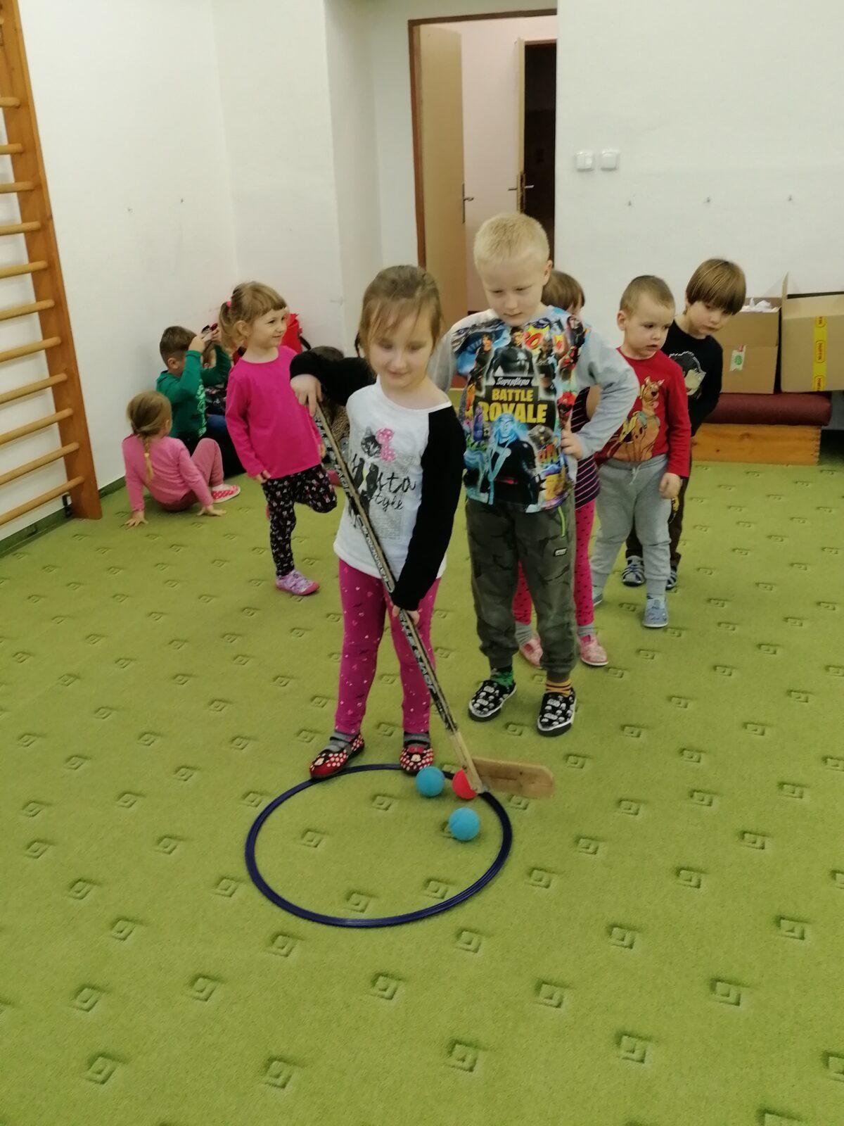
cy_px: 563
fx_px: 1138
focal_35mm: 35
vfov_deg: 52.6
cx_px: 422
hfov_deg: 40.7
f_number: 1.8
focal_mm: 4.75
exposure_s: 1/50
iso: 125
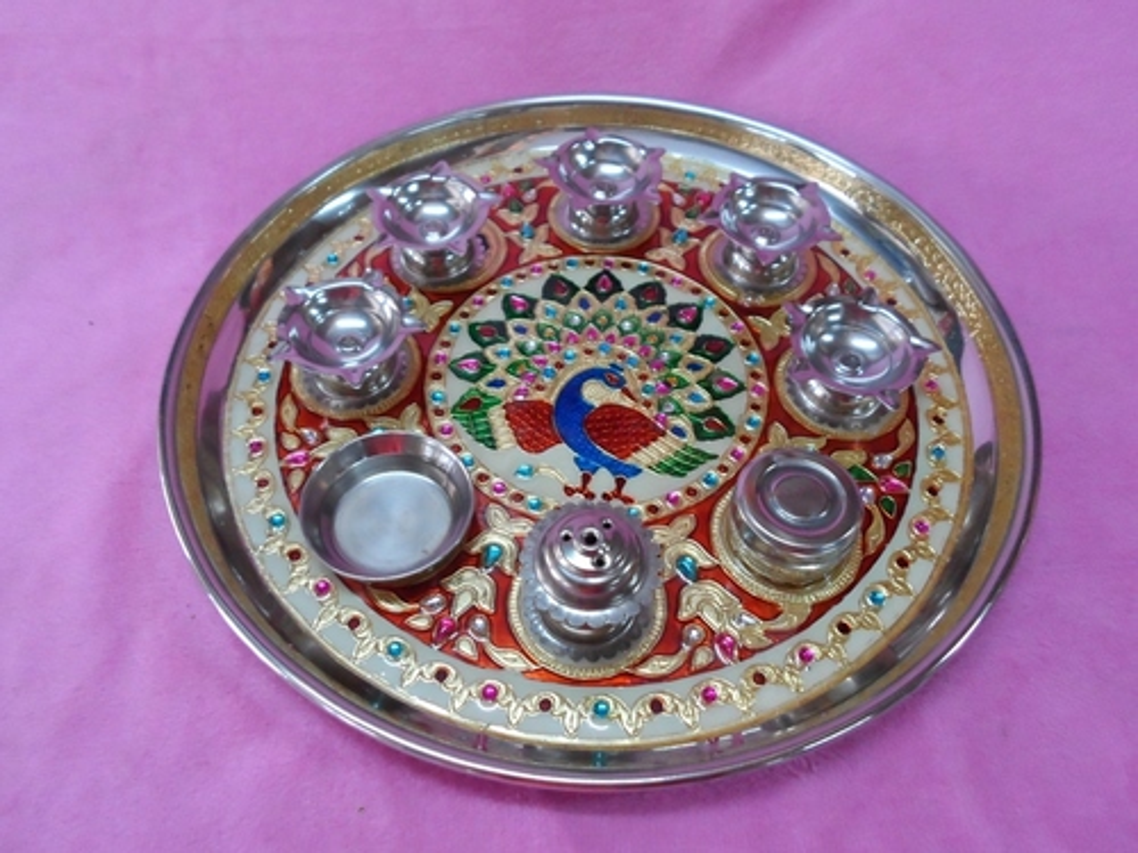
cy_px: 426
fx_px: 822
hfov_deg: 69.4
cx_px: 569
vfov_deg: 54.9
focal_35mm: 25
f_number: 2.5
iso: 400
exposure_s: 1/30
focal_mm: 4.5
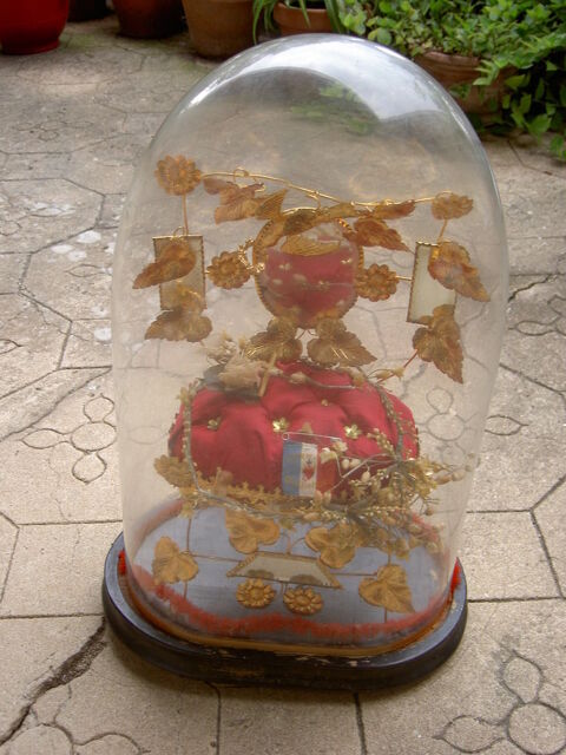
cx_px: 283
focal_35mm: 44
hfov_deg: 32.9
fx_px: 959
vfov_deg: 42.9
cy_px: 378
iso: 50
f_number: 2.9
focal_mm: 9
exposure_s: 1/100
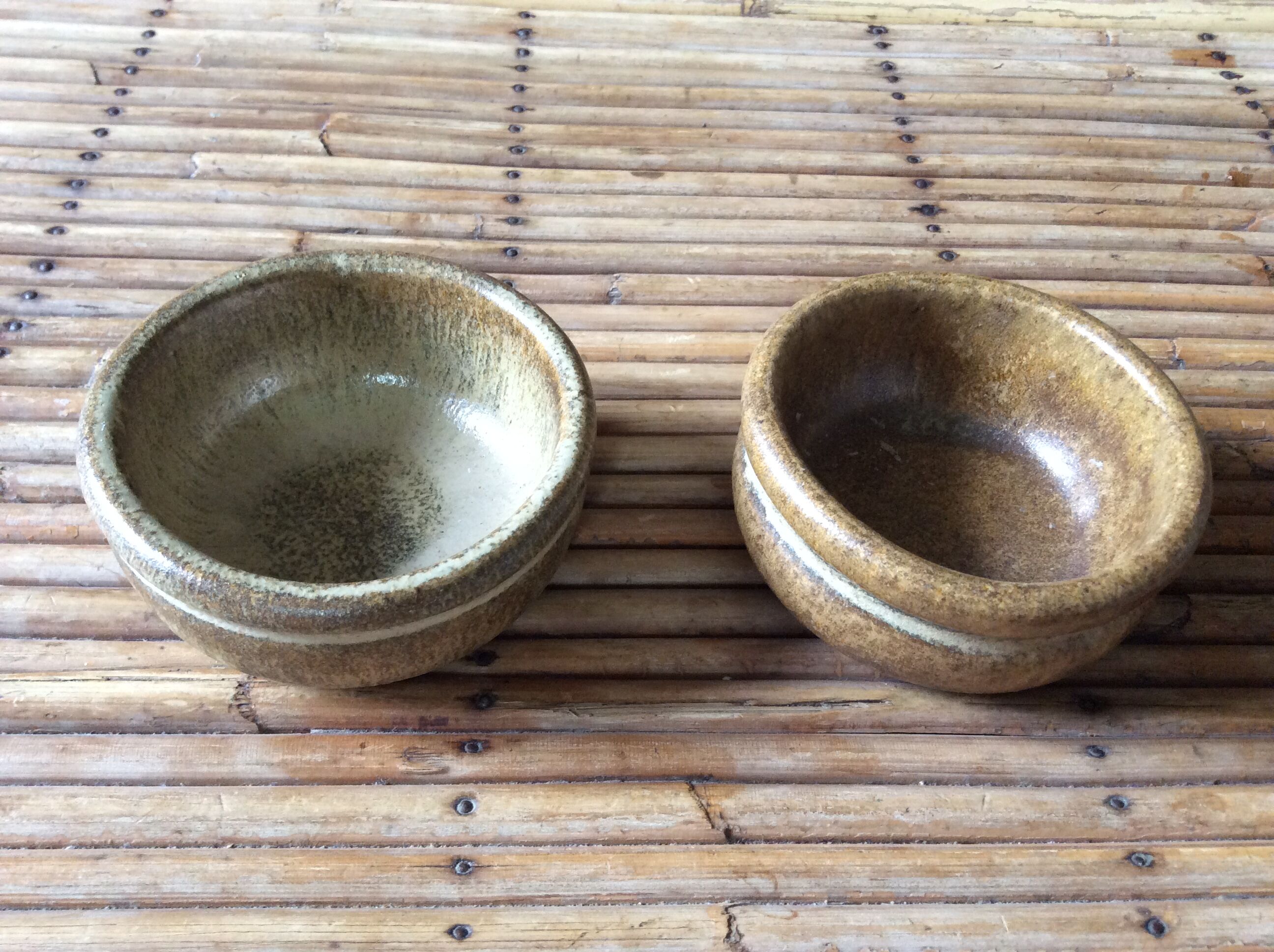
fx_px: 1176
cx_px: 637
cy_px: 476
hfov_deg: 56.9
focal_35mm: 32
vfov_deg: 44.1
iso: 125
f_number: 2.4
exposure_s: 1/25
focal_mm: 3.3
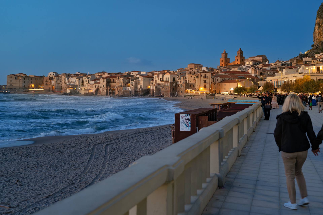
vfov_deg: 27.5
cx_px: 162
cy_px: 108
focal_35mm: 49
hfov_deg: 40.3
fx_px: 440
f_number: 4
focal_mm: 49
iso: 3200
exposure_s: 1/50
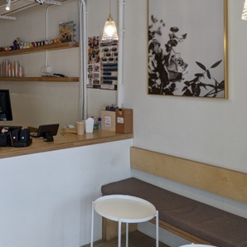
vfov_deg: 42.8
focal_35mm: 38
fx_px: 307
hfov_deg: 41.9
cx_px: 48
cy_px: 69
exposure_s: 1/34.7
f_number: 2.2
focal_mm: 2.22
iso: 40
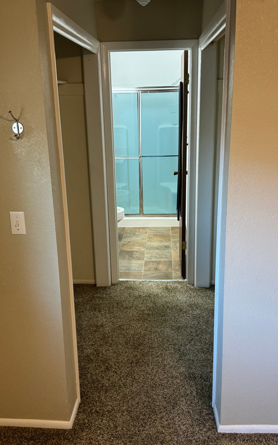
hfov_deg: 36.3
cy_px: 226
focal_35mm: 35
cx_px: 136
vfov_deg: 55.3
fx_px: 424
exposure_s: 1/60
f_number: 1.78
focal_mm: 6.76
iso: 250
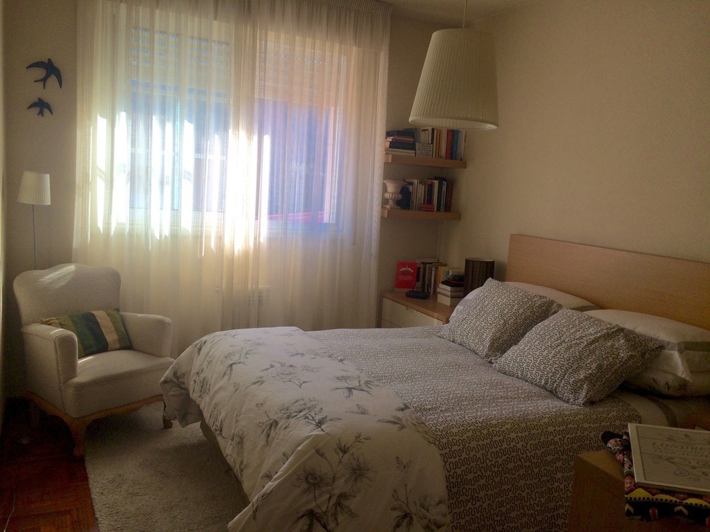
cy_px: 266
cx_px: 355
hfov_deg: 61.7
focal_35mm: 29
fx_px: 595
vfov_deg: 48.2
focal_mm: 4.15
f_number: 2.2
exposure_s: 1/331
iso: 32
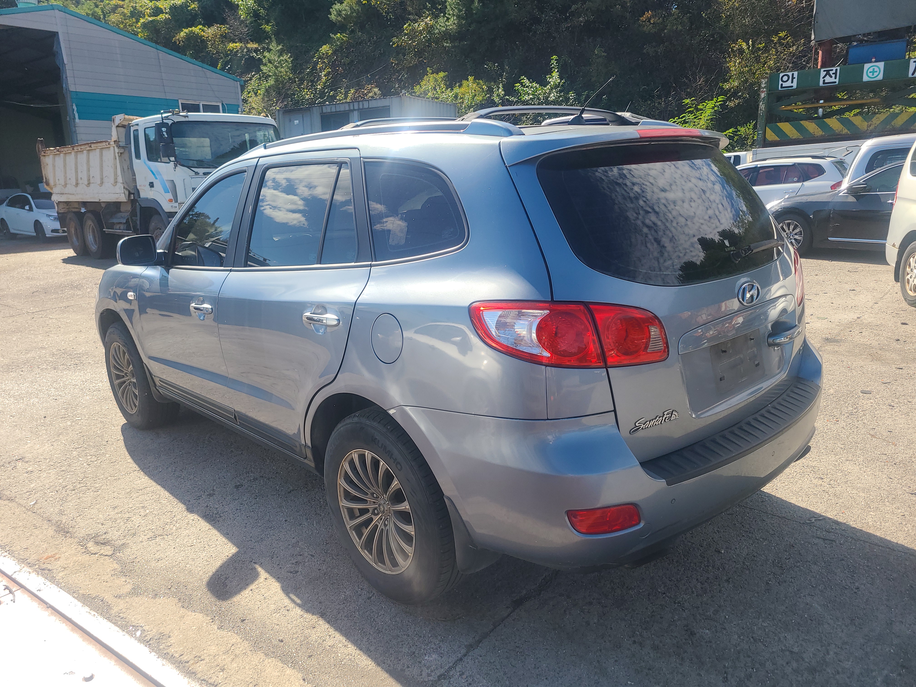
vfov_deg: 53.1
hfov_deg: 67.3
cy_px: 344
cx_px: 458
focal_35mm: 26
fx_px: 688
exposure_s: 1/1111
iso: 40
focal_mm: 5.4
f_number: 1.8
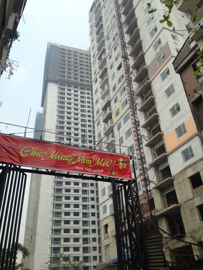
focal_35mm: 33
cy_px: 135
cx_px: 102
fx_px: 258
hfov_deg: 42.9
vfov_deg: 55.4
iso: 50
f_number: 2.4
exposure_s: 1/1391
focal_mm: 4.12
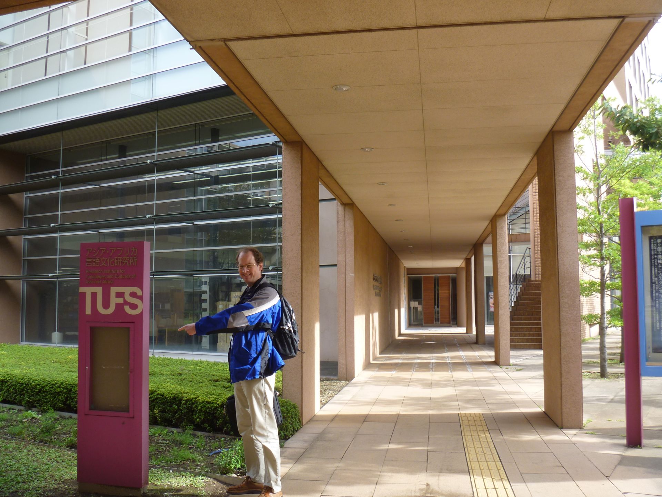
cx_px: 331
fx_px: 669
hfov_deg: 52.6
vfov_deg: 40.7
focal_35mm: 35
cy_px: 248
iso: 80
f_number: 3.5
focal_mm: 6.3
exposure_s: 1/100
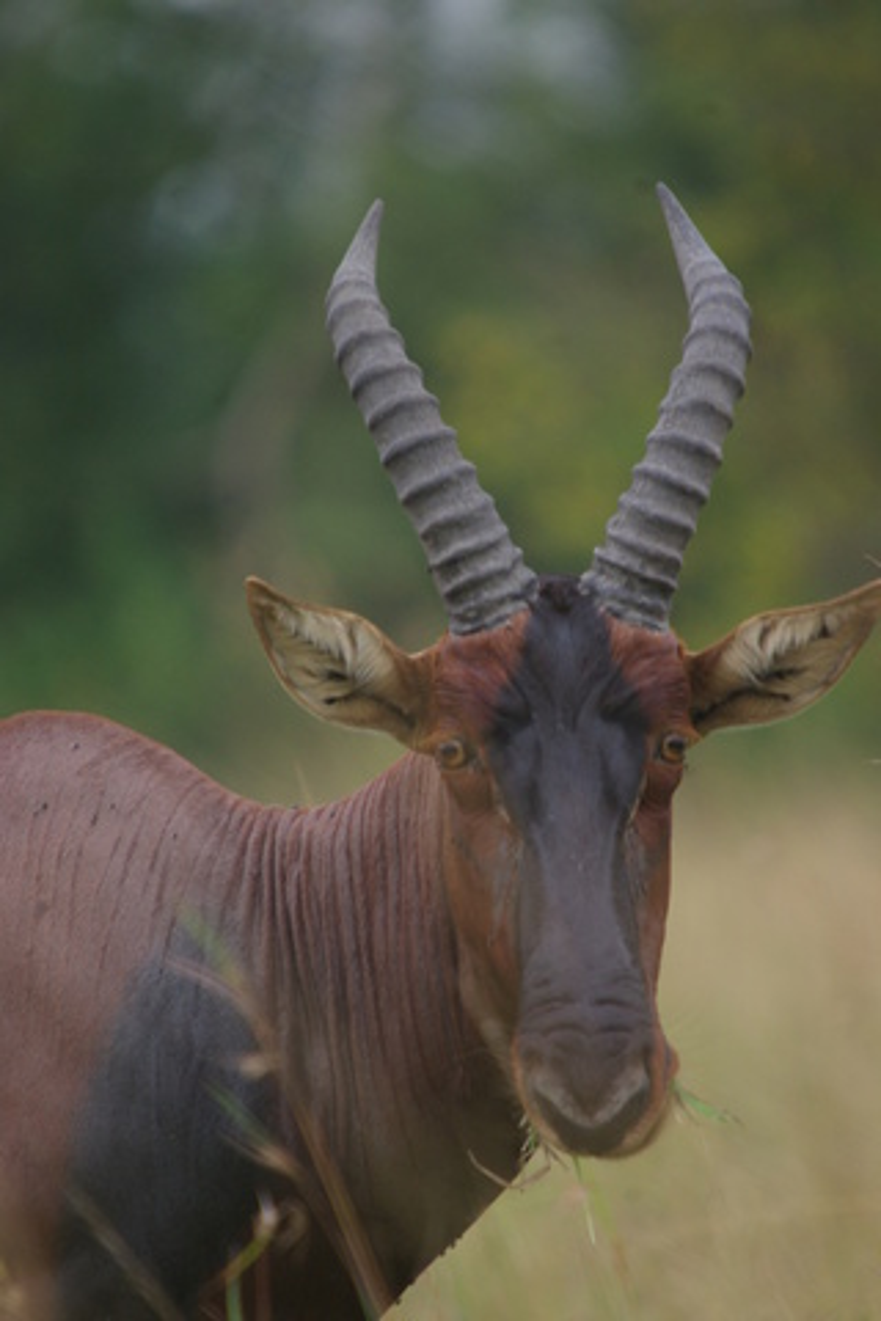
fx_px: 27529
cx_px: 440
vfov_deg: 2.7
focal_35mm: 750
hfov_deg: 1.8
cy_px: 660
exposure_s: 1/180
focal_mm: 500
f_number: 6.7
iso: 200
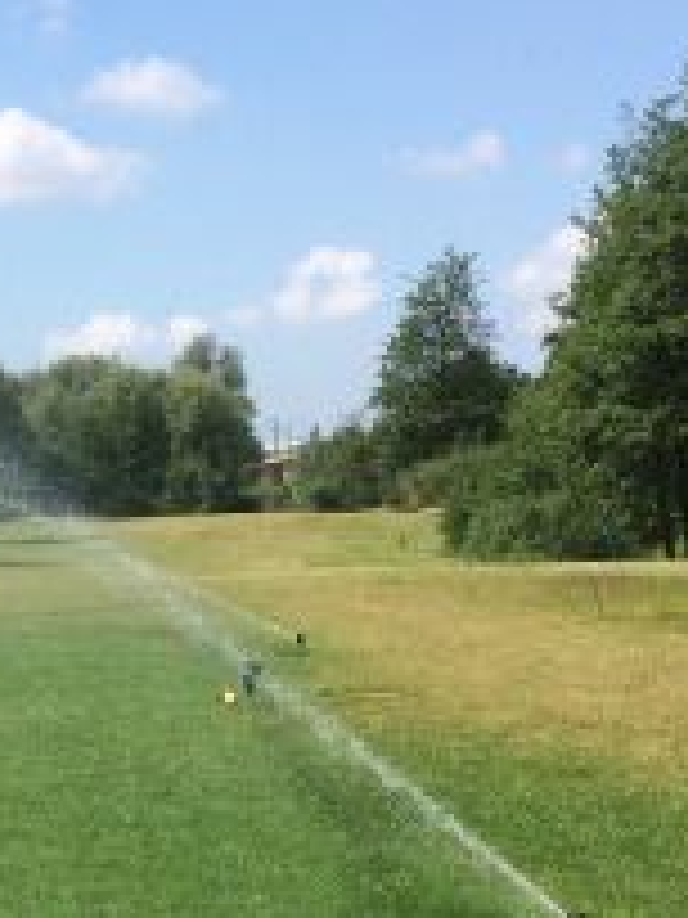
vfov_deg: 21.4
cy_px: 684
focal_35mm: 91
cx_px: -49
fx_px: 2412
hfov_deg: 15.8
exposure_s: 1/2160
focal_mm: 4.15
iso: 32
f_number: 2.2
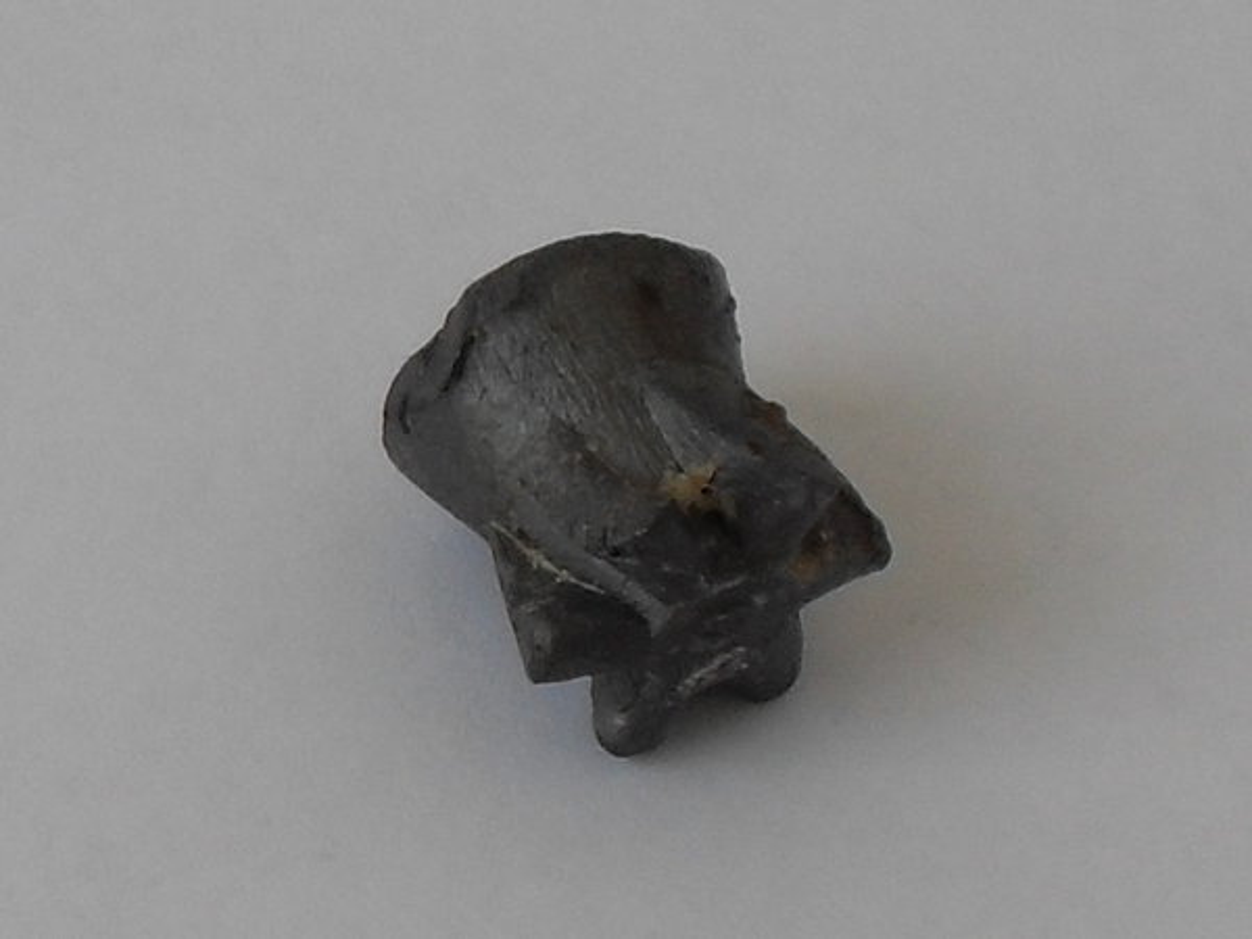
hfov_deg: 54.0
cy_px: 470
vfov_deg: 41.8
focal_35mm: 34
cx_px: 626
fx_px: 1230
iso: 80
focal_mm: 6.3
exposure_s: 1/250
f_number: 2.8
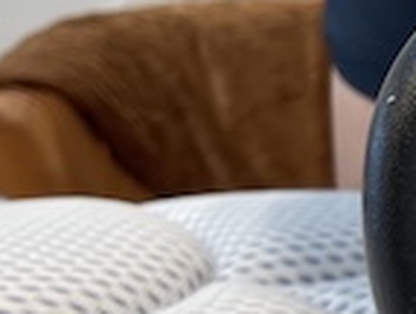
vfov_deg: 12.0
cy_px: 359
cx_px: 719
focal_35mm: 122
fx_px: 1470
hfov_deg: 14.4
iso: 80
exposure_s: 1/120
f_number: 1.6
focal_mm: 5.1
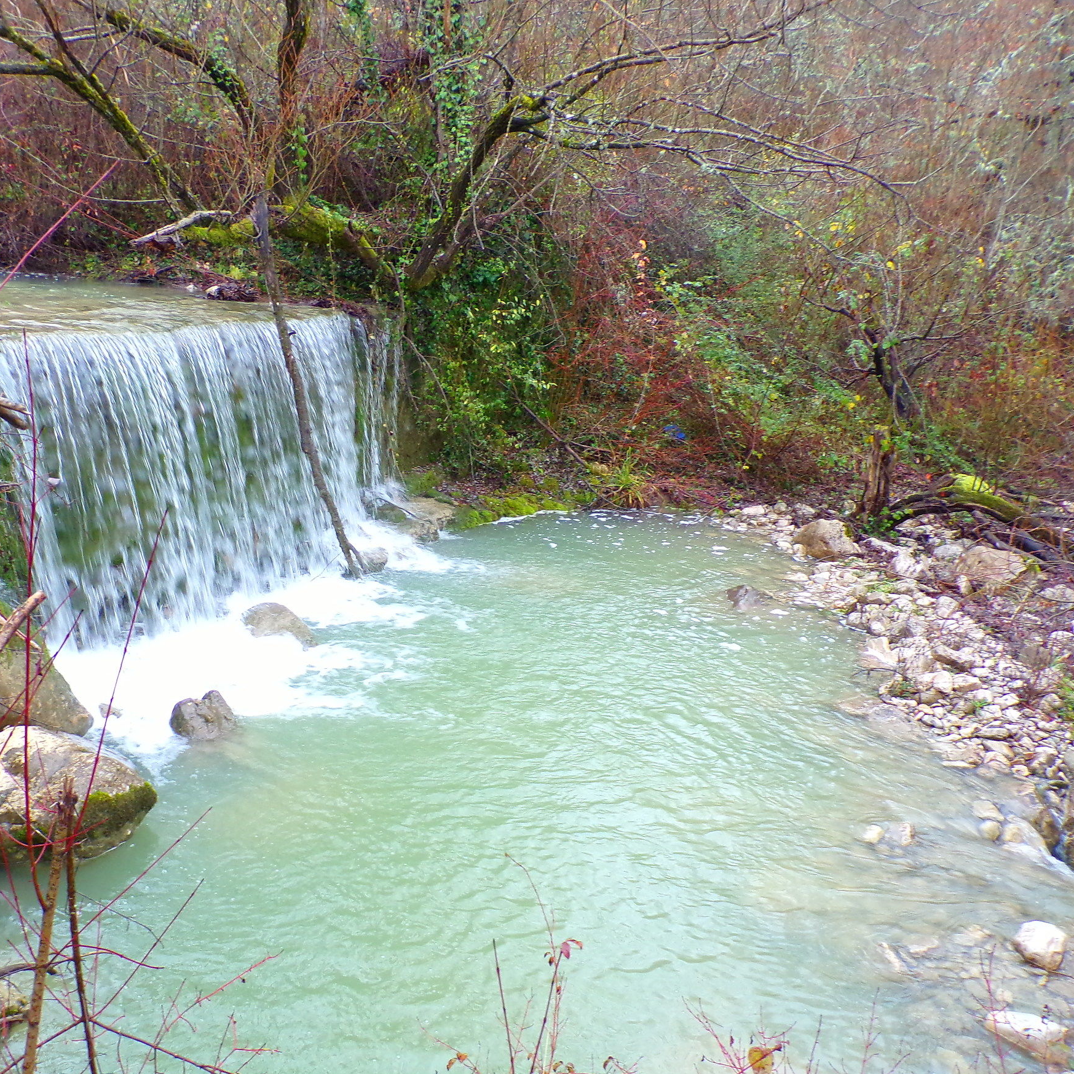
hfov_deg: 48.2
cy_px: 521
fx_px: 1193
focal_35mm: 34
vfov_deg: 48.4
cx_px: 435
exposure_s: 1/60
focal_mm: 5
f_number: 3.1
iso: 218
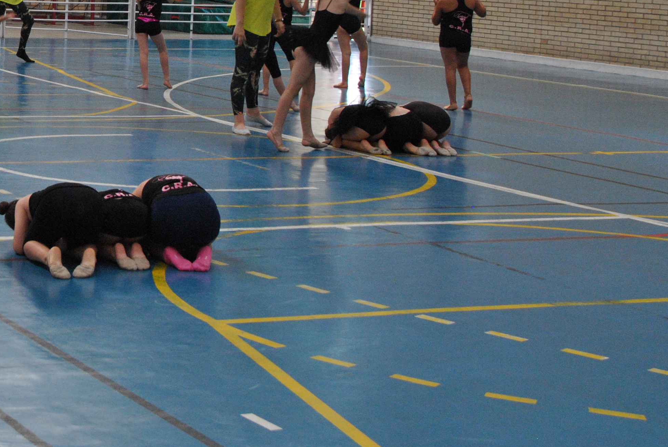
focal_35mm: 101
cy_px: 19
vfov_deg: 13.4
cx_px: 63
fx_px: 1876
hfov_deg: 19.8
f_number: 6.3
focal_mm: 34
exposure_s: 1/160
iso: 800
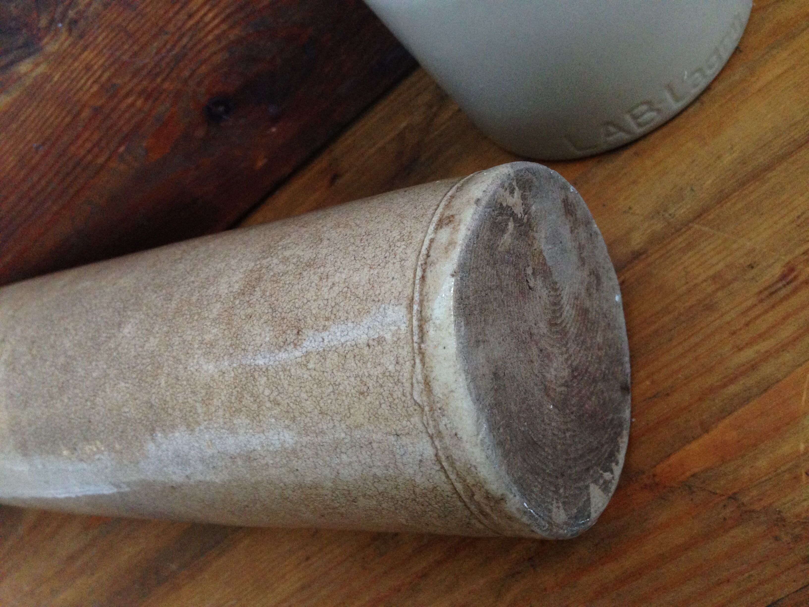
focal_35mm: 33
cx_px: 404
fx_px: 771
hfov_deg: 55.4
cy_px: 304
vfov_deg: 42.9
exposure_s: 1/20
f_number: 2.4
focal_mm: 4.12
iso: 320
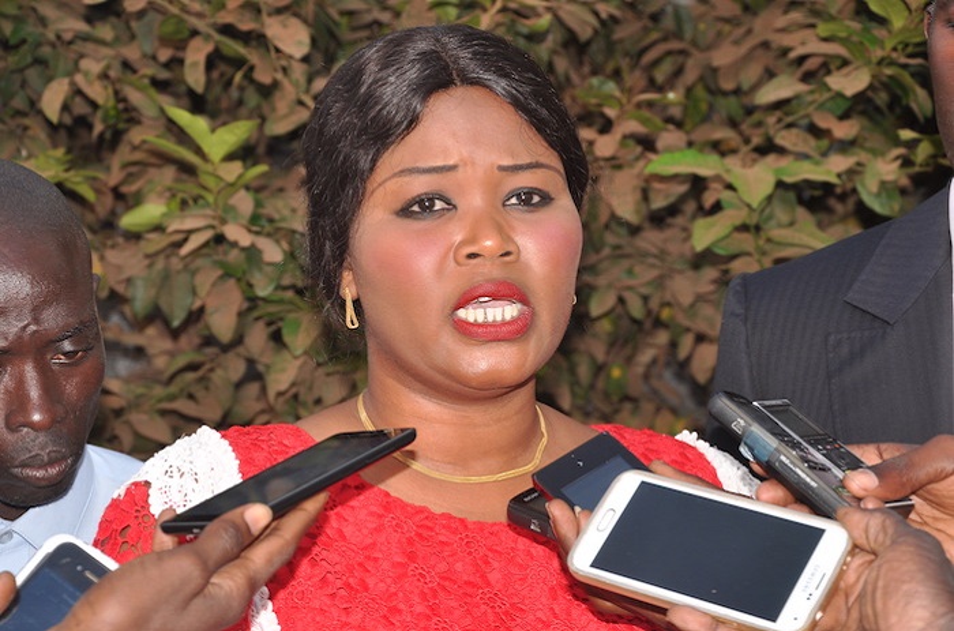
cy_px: 316
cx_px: 477
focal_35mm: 78
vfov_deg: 17.4
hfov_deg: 26.1
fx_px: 2062
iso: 200
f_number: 7.1
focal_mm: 52
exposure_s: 1/125
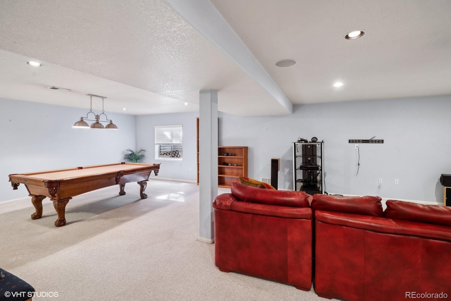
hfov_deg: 100.4
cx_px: 226
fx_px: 188
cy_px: 150
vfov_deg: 77.3
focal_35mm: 15
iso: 400
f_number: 9.5
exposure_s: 1/1.43
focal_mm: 15
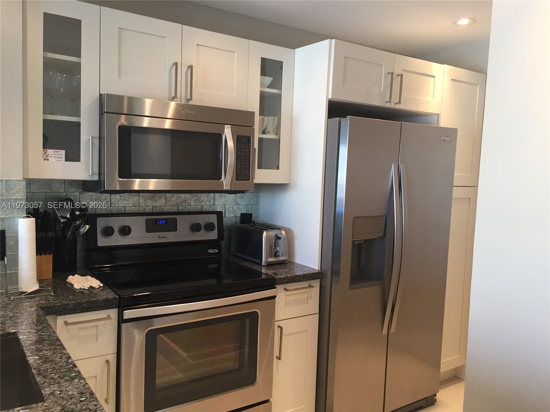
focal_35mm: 29
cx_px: 275
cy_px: 206
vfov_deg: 48.2
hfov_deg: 61.7
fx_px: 461
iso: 50
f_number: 2.2
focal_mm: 4.15
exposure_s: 1/30
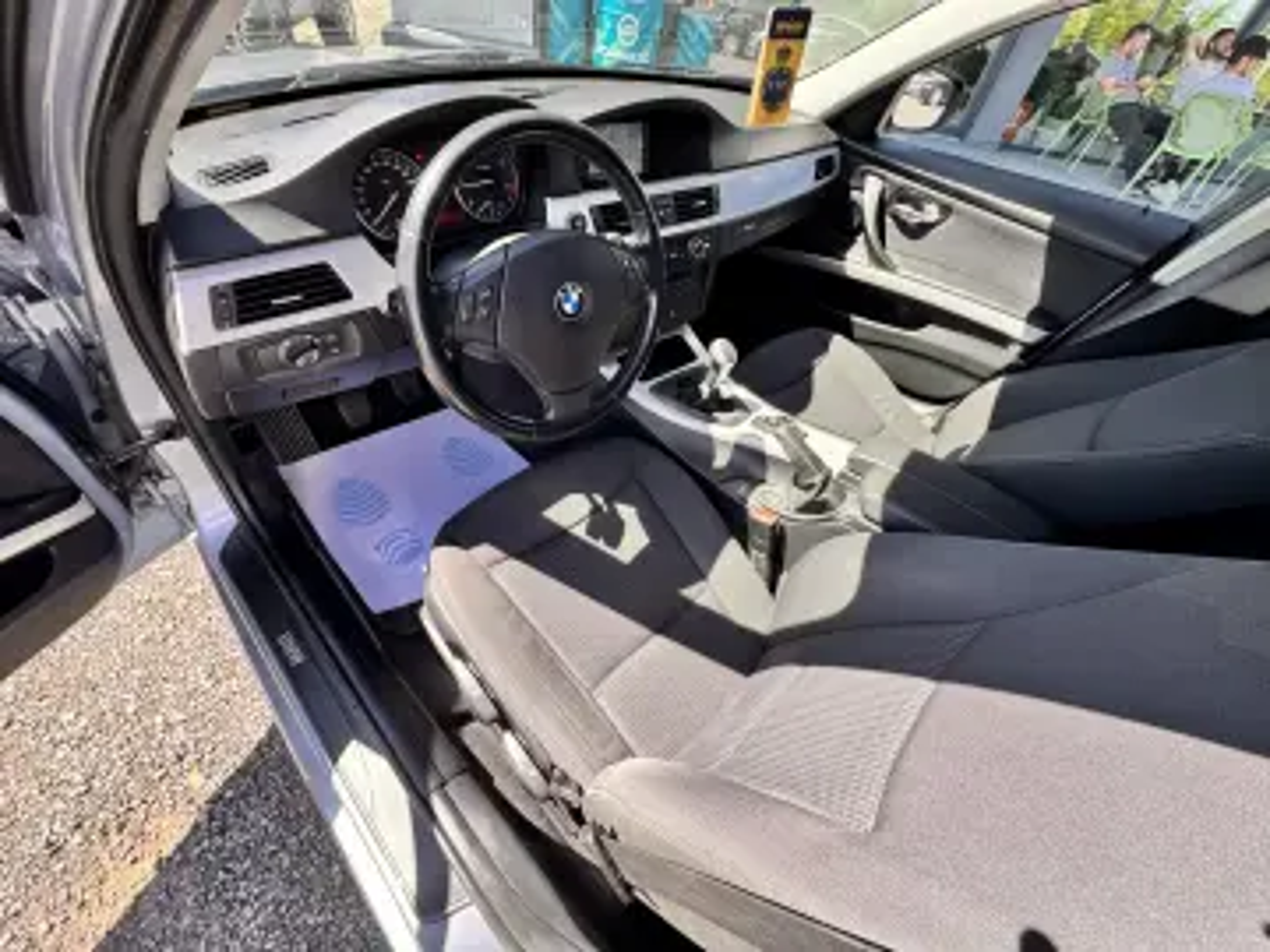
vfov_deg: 85.7
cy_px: 476
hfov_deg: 102.1
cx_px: 635
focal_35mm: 14
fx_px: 514
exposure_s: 1/141
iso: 40
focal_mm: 2.22
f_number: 2.2
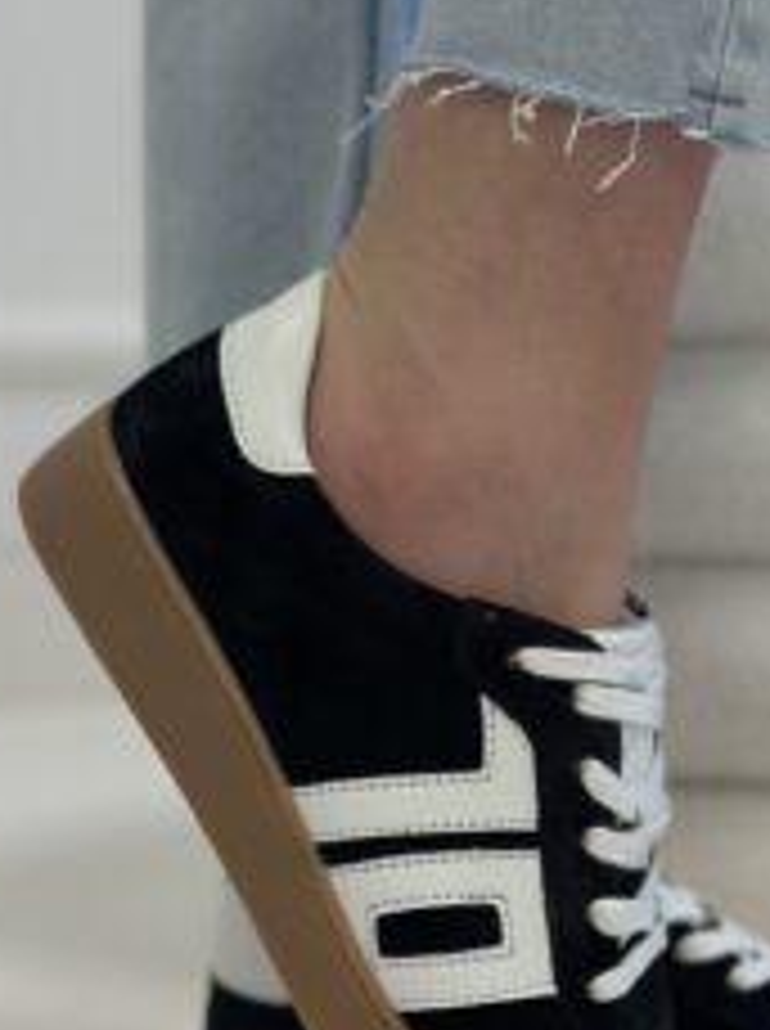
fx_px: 2498
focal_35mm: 84
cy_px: 720
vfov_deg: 23.2
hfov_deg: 17.5
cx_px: 536
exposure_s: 1/100
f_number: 1.78
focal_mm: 6.86
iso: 125
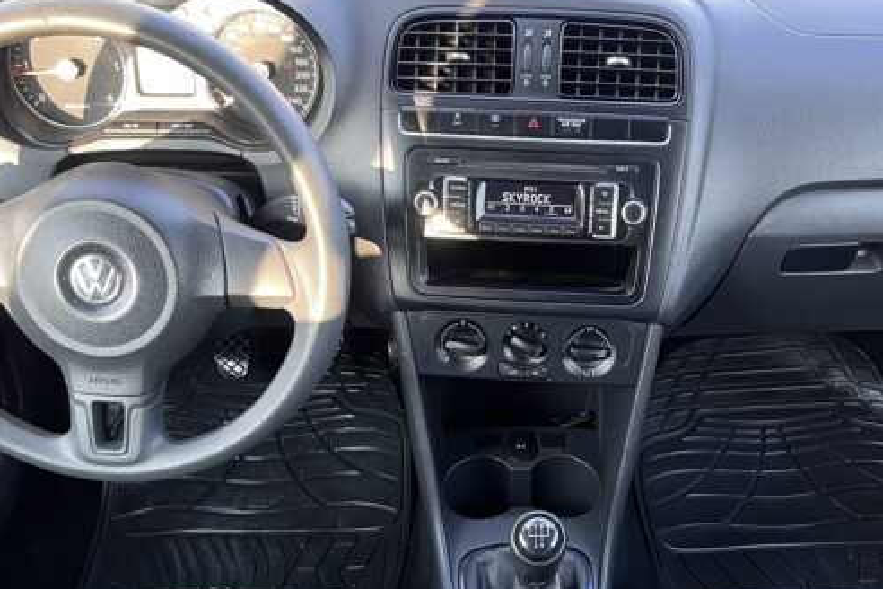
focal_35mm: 44
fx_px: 1079
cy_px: 431
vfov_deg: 30.1
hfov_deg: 44.3
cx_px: 513
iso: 125
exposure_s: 1/79
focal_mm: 5.1
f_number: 1.6
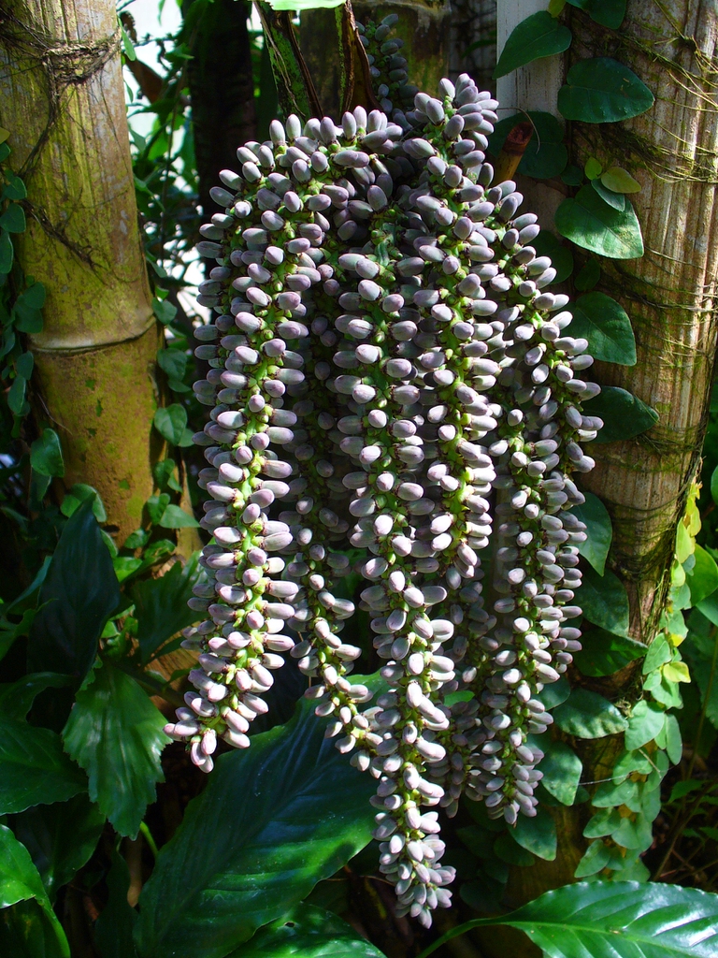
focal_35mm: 37
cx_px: 359
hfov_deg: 38.7
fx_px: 1023
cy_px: 479
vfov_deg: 50.1
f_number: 2.8
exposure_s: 1/80
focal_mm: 6.1
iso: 100
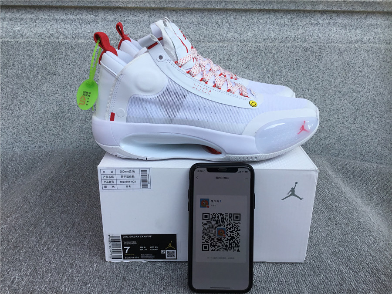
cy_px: 147
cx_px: 196
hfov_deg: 58.4
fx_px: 351
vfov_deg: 45.4
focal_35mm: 31
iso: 25
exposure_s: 1/582
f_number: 2.4
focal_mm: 3.3
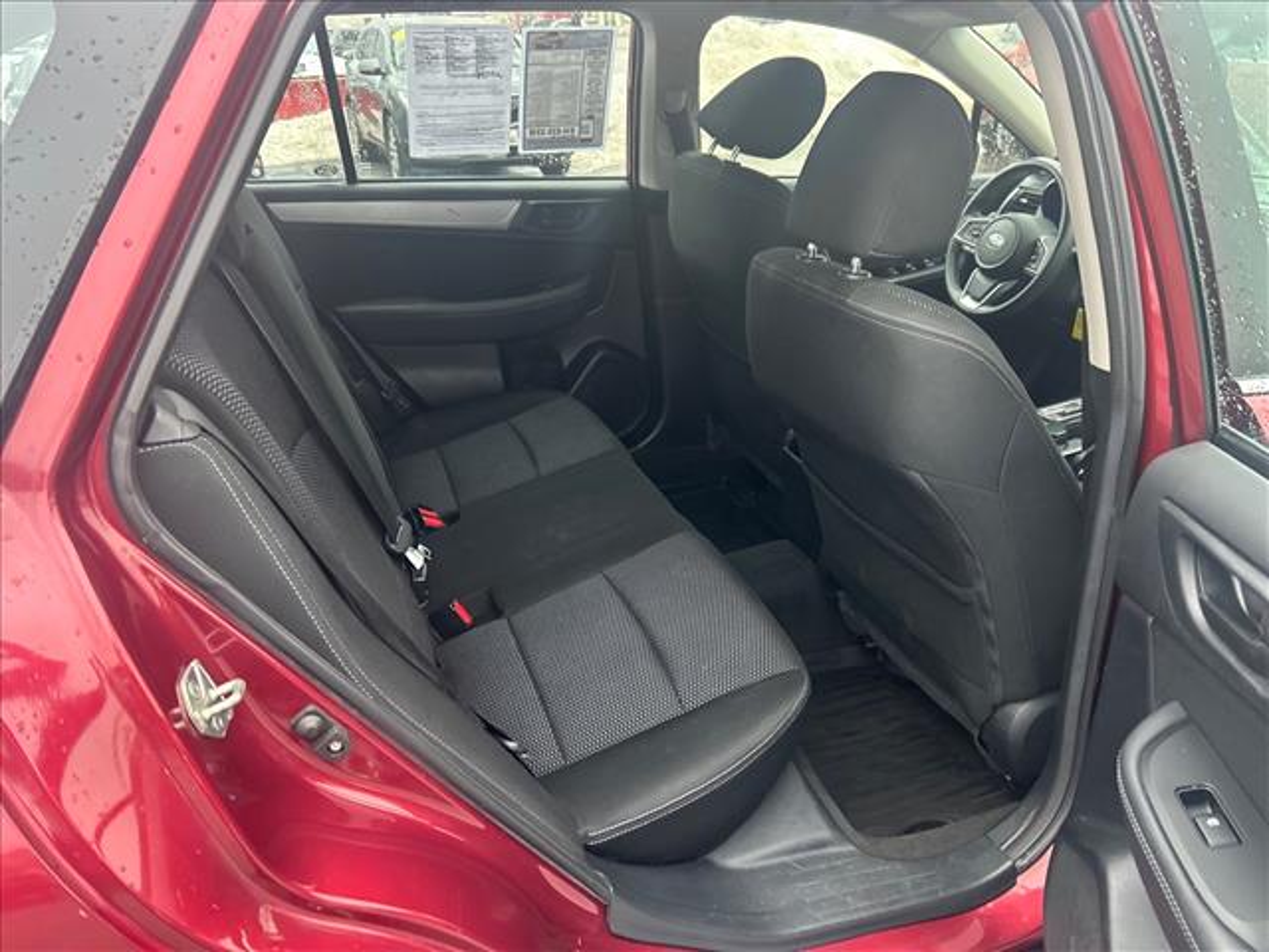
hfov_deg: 67.3
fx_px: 953
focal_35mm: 26
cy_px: 476
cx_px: 634
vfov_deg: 53.1
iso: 500
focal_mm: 5.7
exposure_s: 1/60
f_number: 1.5
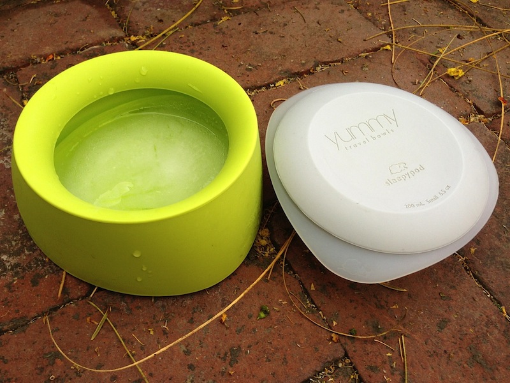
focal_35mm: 33
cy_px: 192
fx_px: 486
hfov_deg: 55.4
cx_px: 255
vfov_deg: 42.9
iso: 50
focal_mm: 4.13
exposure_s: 1/60
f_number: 2.4
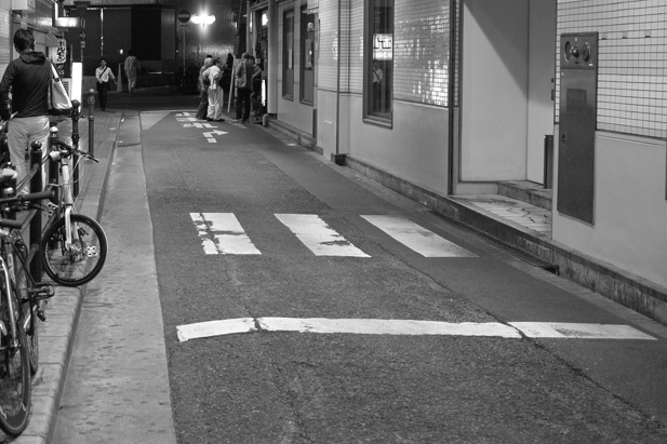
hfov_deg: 28.9
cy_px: 116
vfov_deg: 19.9
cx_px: 119
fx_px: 1259
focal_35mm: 68
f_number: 2.8
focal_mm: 24.2
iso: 800
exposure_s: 1/60
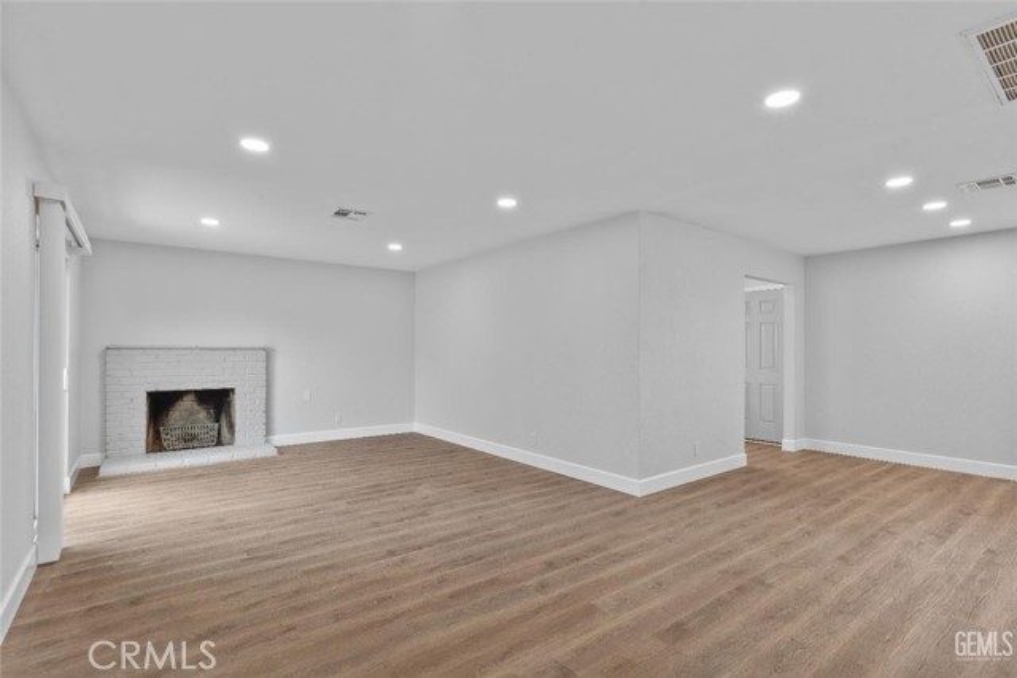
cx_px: 508
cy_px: 339
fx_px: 480
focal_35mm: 17
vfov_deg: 70.5
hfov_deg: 93.3
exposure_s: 1
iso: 100
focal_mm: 17
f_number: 8
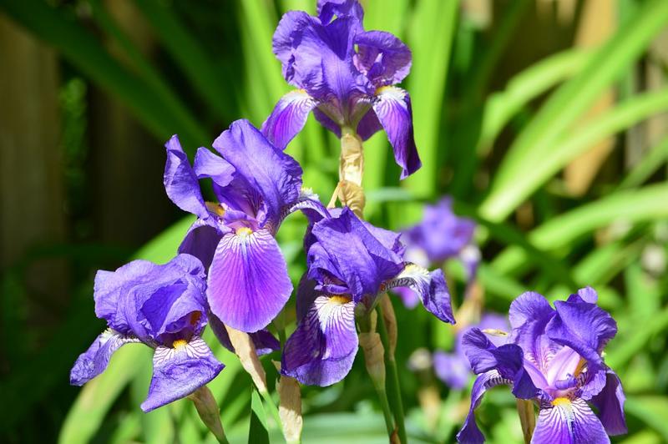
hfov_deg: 14.9
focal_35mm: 138
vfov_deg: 9.9
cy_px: 222
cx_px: 334
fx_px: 2558
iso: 100
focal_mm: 92
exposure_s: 1/160
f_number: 8
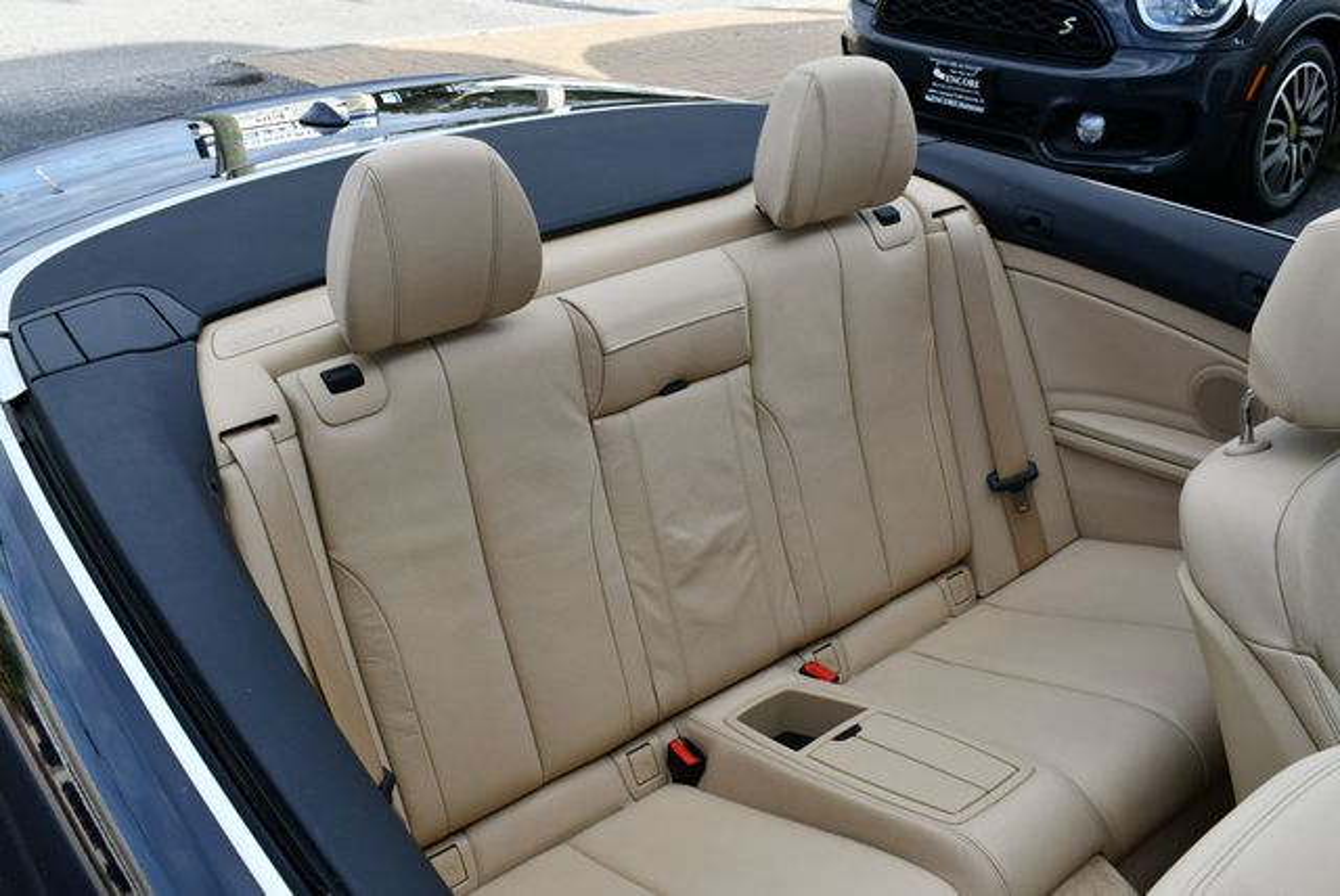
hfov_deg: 53.1
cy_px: 448
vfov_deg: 36.9
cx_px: 670
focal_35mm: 36
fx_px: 1341
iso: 200
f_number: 7.1
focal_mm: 18
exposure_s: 1/250
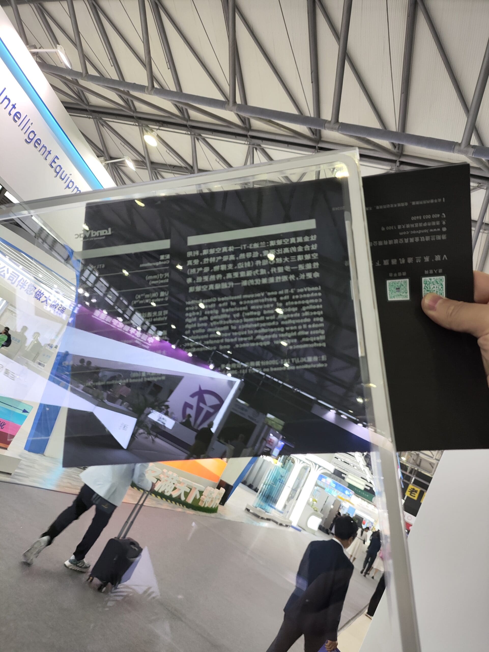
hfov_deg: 54.9
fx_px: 471
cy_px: 326
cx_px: 244
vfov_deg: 69.4
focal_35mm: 25
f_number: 1.79
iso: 74
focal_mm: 4.71
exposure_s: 1/50
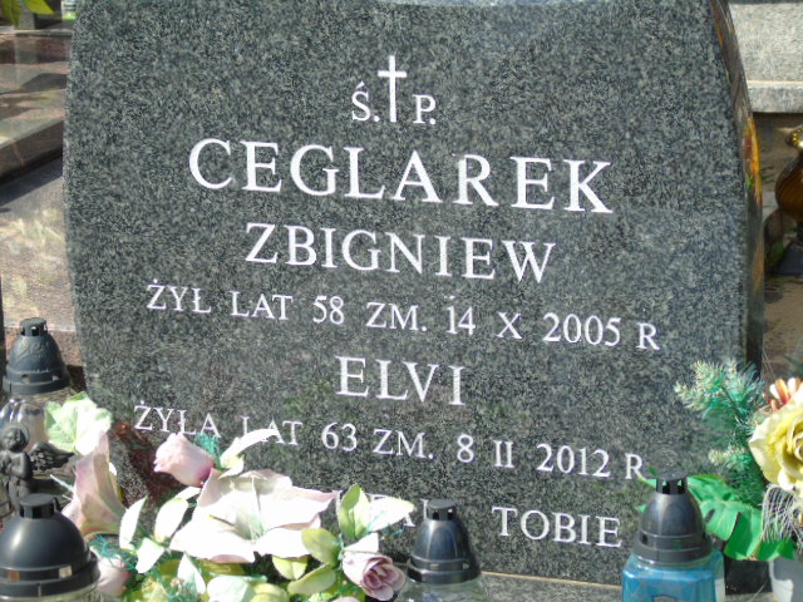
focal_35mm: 124
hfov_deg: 15.9
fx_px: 2876
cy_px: 301
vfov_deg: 12.0
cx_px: 402
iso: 80
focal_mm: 22
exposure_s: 1/250
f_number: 4.6
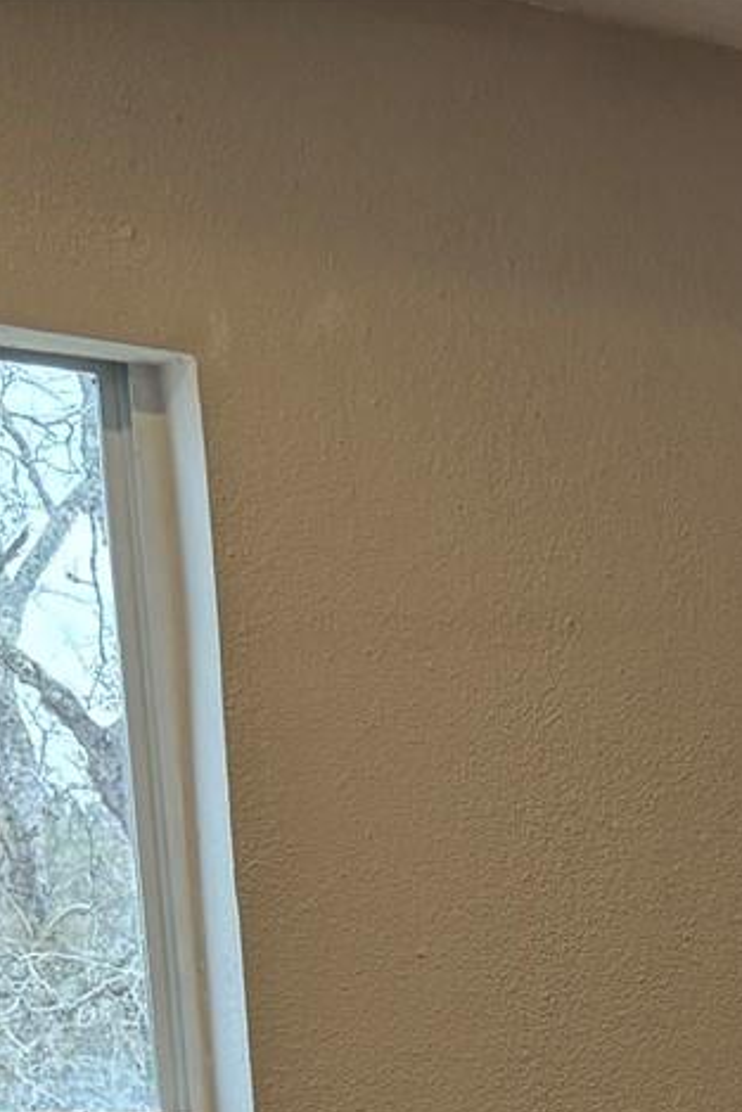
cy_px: 1807
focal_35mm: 109
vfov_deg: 16.6
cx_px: 1797
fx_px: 3367
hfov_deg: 10.7
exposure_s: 1/60
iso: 160
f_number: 1.78
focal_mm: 6.76
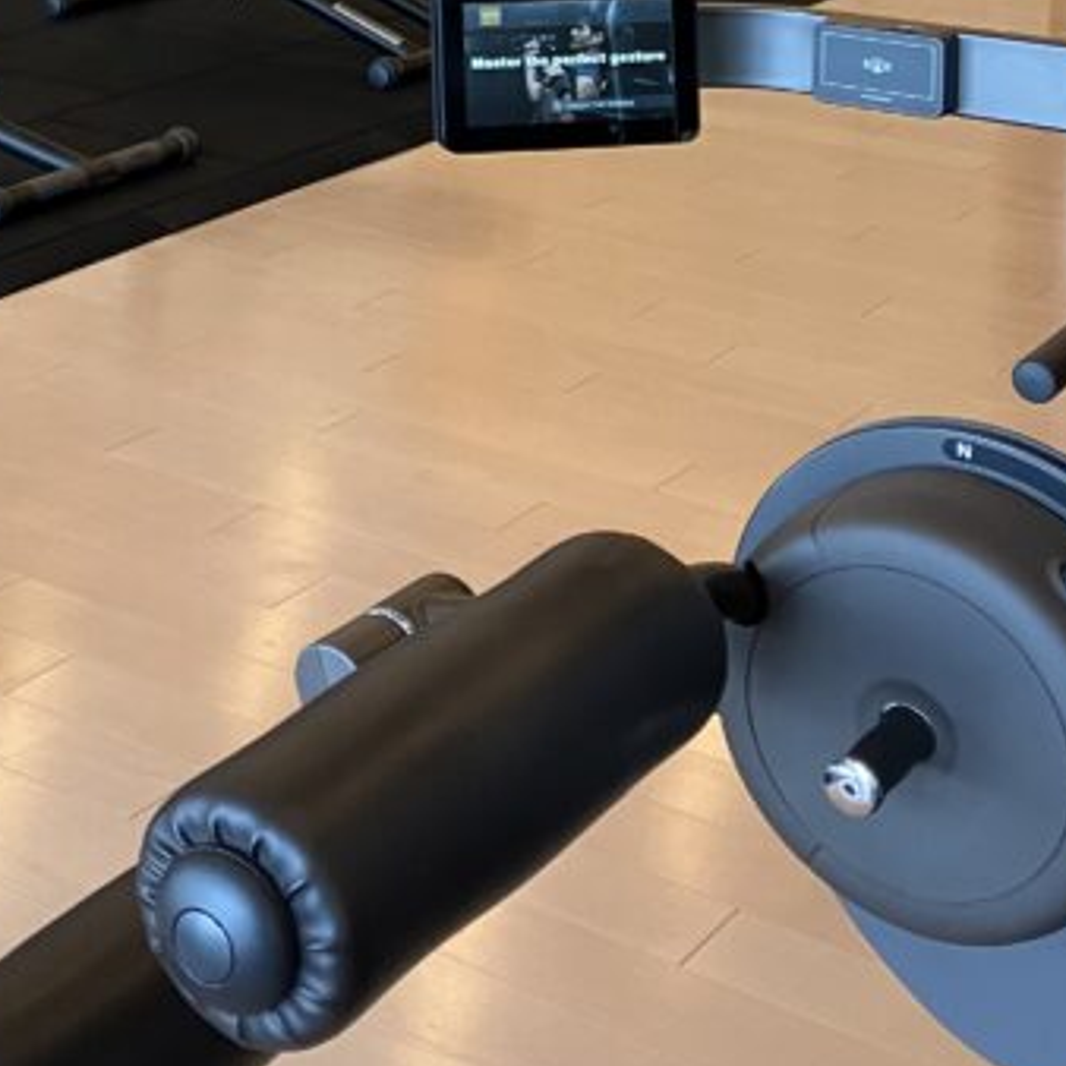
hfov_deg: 22.0
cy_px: -309
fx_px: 2613
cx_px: -47
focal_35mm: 75
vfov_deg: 21.0
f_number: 1.8
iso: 100
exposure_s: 1/60
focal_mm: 3.99
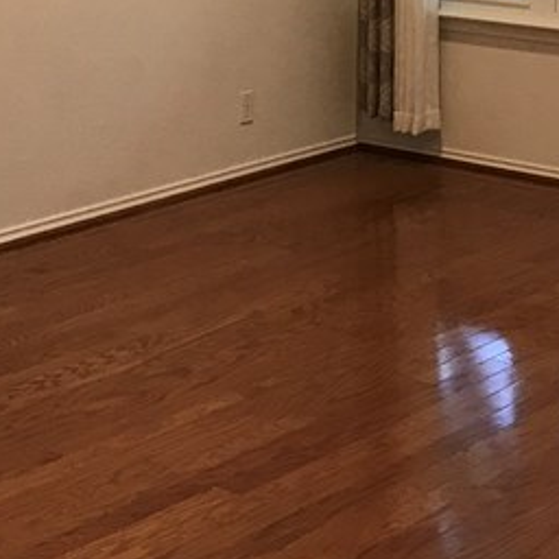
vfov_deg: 16.8
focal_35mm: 99
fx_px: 1809
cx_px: 358
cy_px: -124
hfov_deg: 17.5
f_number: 1.8
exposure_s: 1/17
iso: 40
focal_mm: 3.99
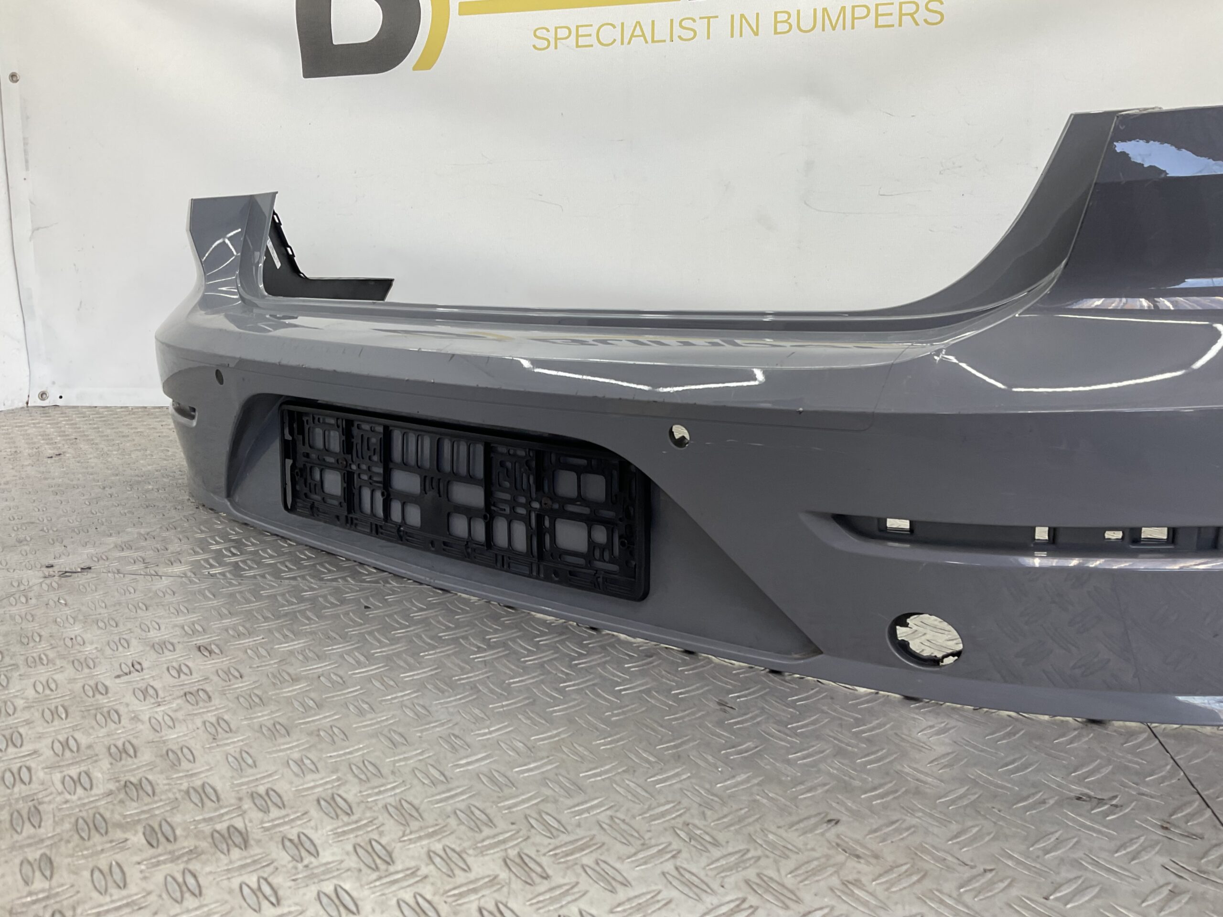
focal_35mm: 29
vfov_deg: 48.2
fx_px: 1025
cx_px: 612
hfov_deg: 61.7
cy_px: 458
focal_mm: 3
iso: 25
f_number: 1.8
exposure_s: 1/120
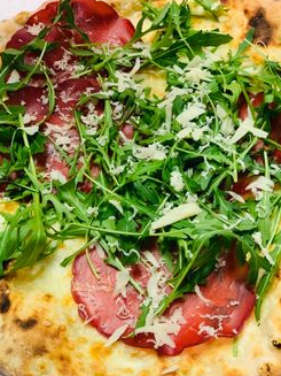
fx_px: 736
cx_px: 163
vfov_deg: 28.6
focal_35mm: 68
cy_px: 191
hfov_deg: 21.6
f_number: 2.4
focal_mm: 6
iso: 200
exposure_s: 1/50
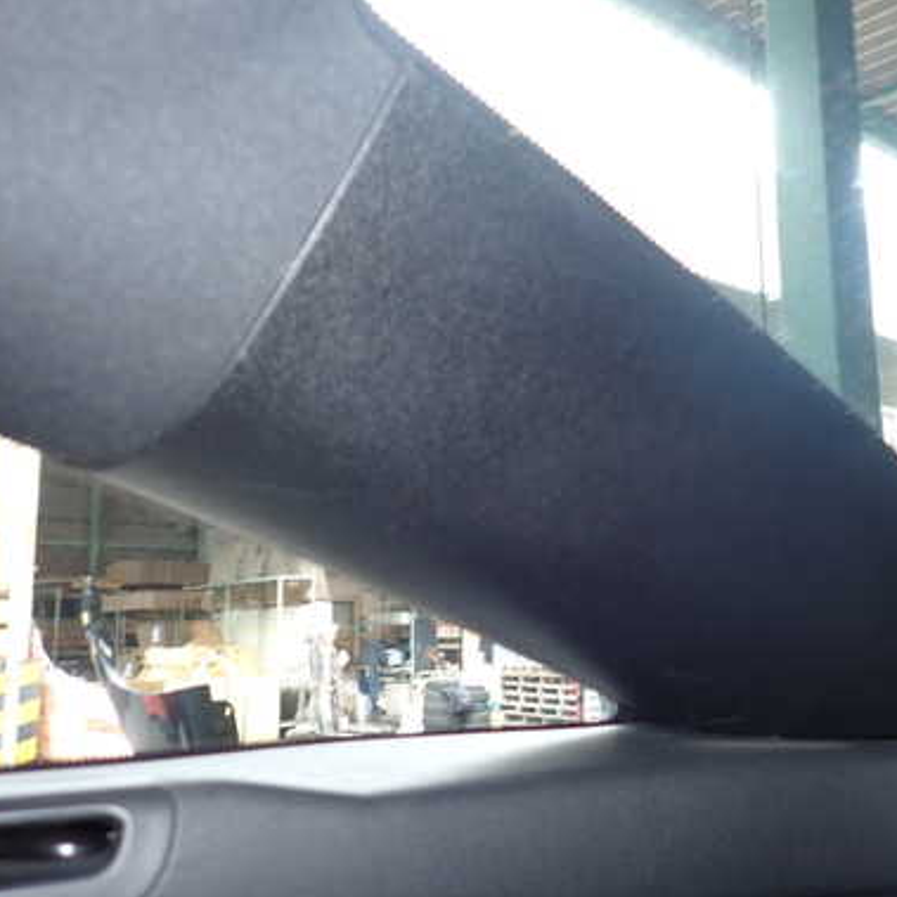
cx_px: 570
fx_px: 1026
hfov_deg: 46.7
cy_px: 452
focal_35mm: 35
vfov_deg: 47.2
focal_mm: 4.5
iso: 200
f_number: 2
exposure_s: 1/30
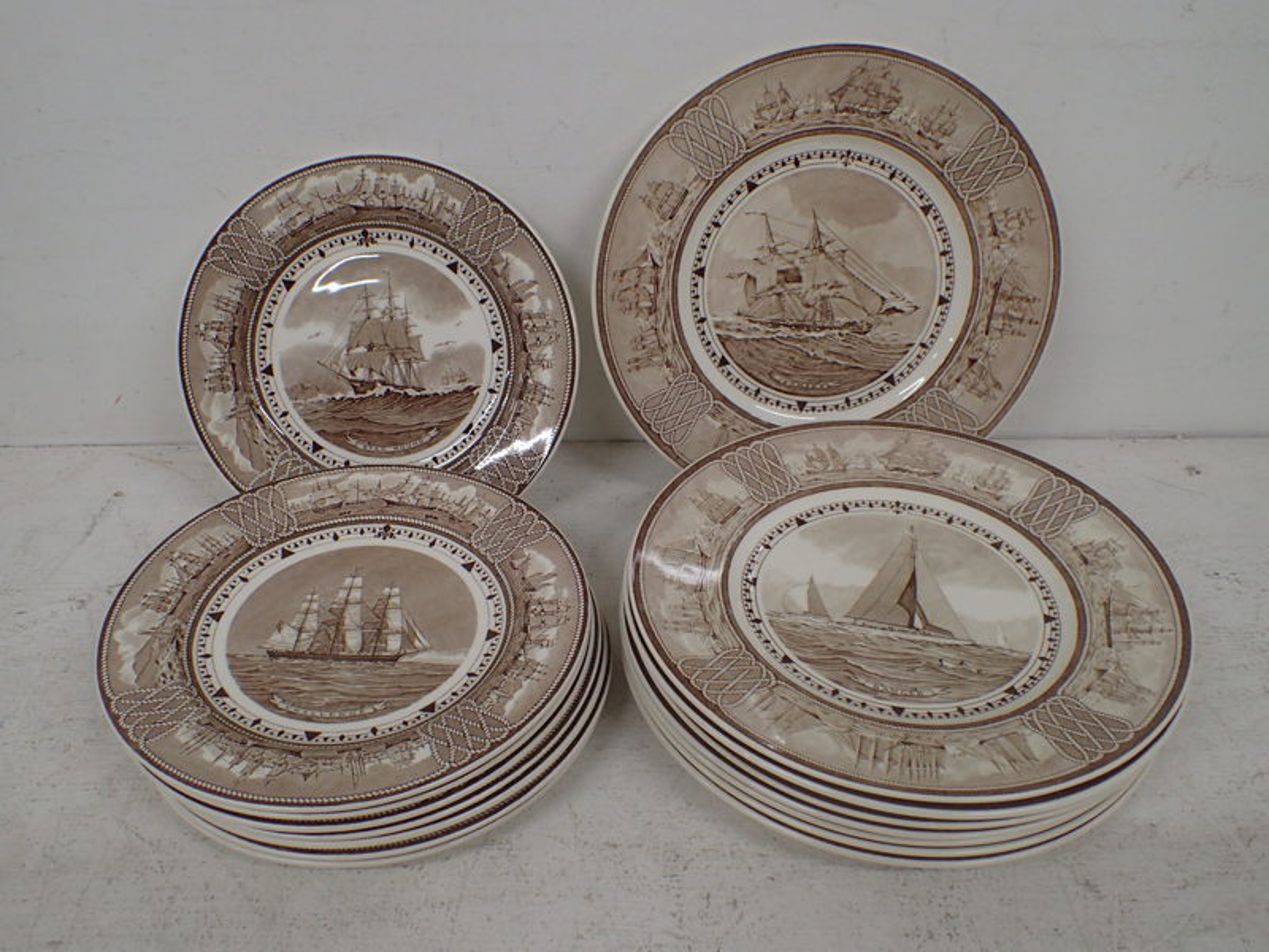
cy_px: 476
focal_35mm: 30
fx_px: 1100
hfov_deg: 60.0
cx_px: 634
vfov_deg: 46.8
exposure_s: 1/125
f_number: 2.3
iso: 200
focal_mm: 5.5
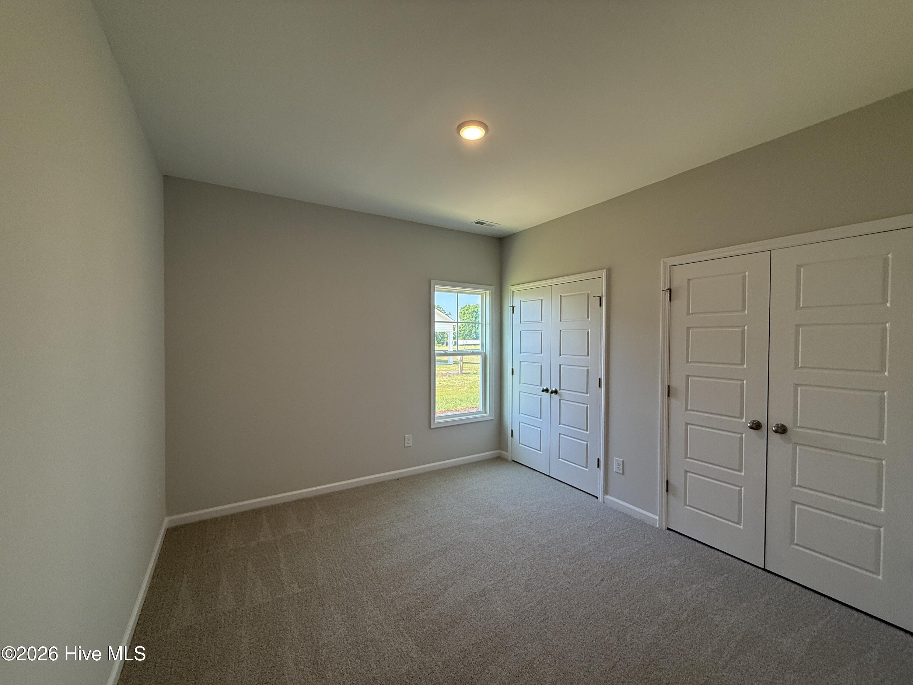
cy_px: 342
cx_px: 456
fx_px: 369
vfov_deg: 85.7
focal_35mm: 14
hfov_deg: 102.1
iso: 80
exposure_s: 1/120
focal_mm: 2.22
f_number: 2.2
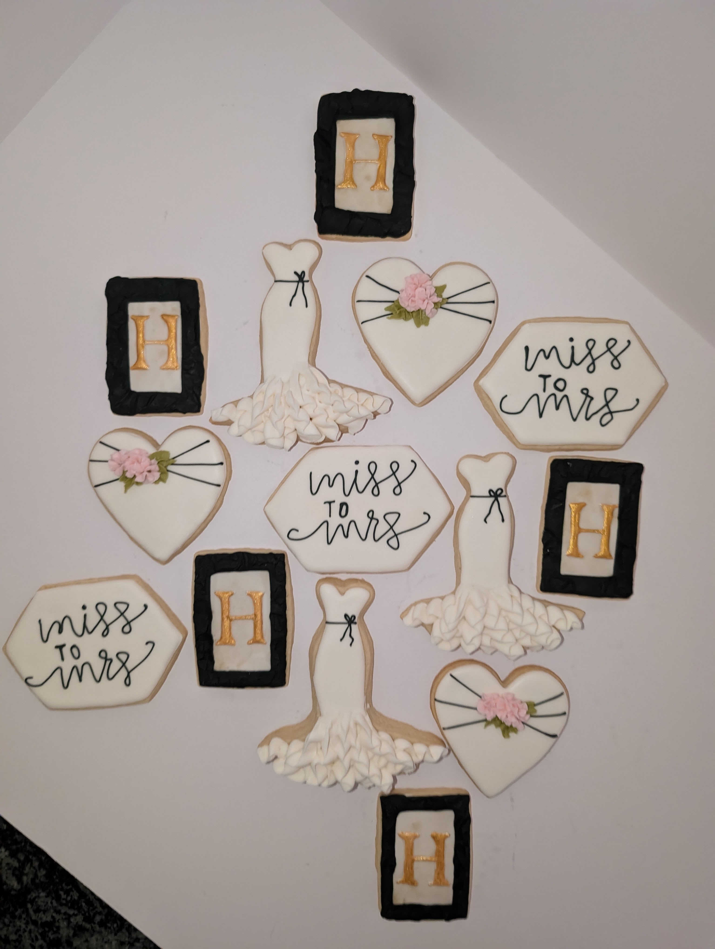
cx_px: 358
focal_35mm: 24
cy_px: 474
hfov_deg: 56.9
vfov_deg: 71.5
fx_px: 659
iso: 680
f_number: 1.68
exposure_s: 1/33.3
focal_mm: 6.9
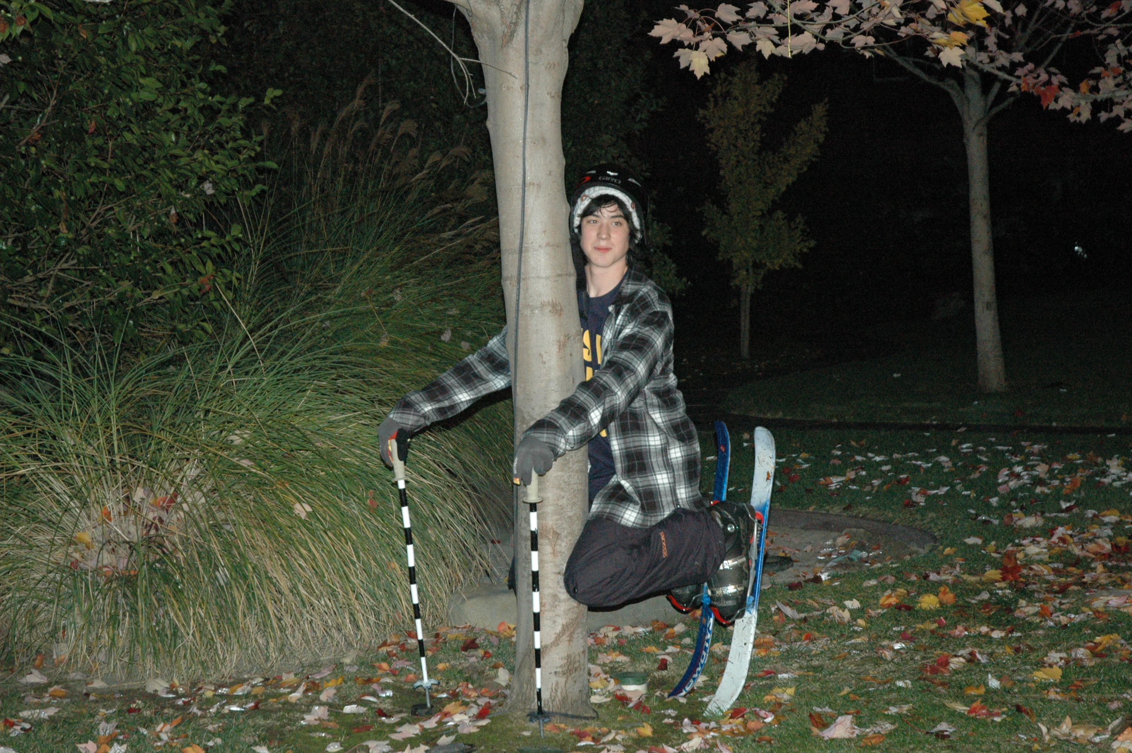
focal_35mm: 75
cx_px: 566
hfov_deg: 27.0
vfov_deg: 18.1
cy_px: 376
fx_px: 2356
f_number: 5
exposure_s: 1/60
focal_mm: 50
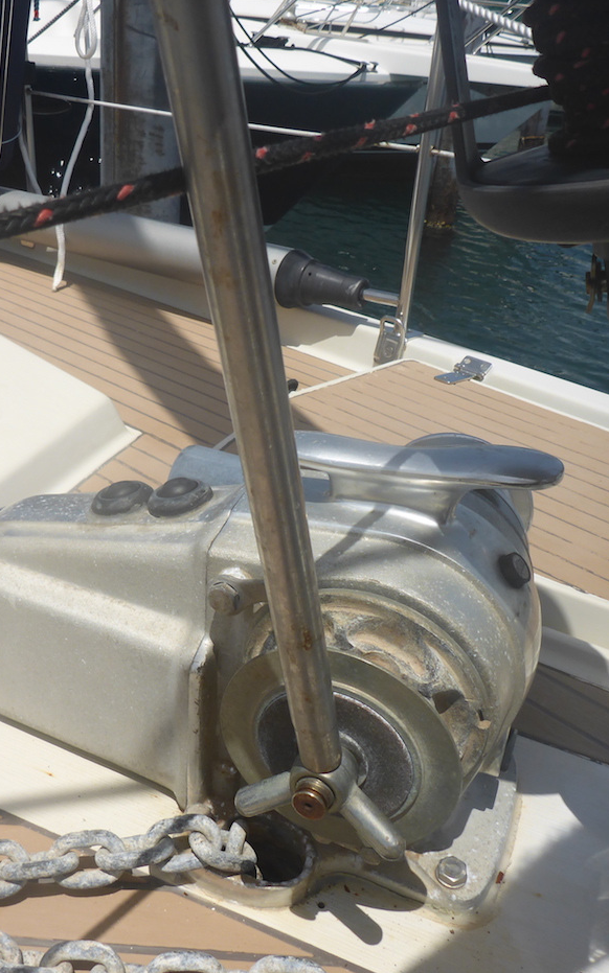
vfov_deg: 56.7
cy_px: 478
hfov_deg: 37.0
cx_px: 222
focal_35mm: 34
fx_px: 903
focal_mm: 4.9
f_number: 10
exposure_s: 1/250
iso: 100
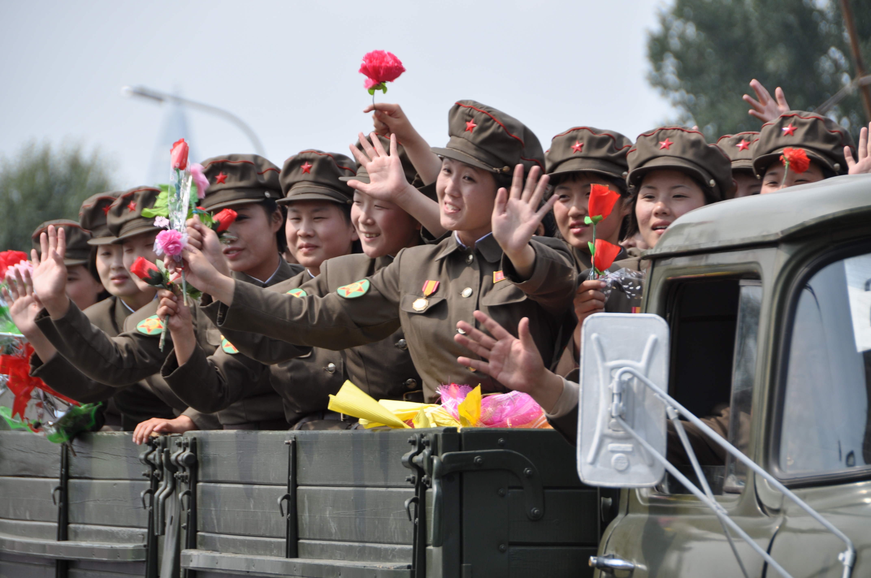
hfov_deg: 9.2
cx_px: 436
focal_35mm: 225
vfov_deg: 6.1
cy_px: 289
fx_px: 5437
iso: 200
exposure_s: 1/500
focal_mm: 150
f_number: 5.6
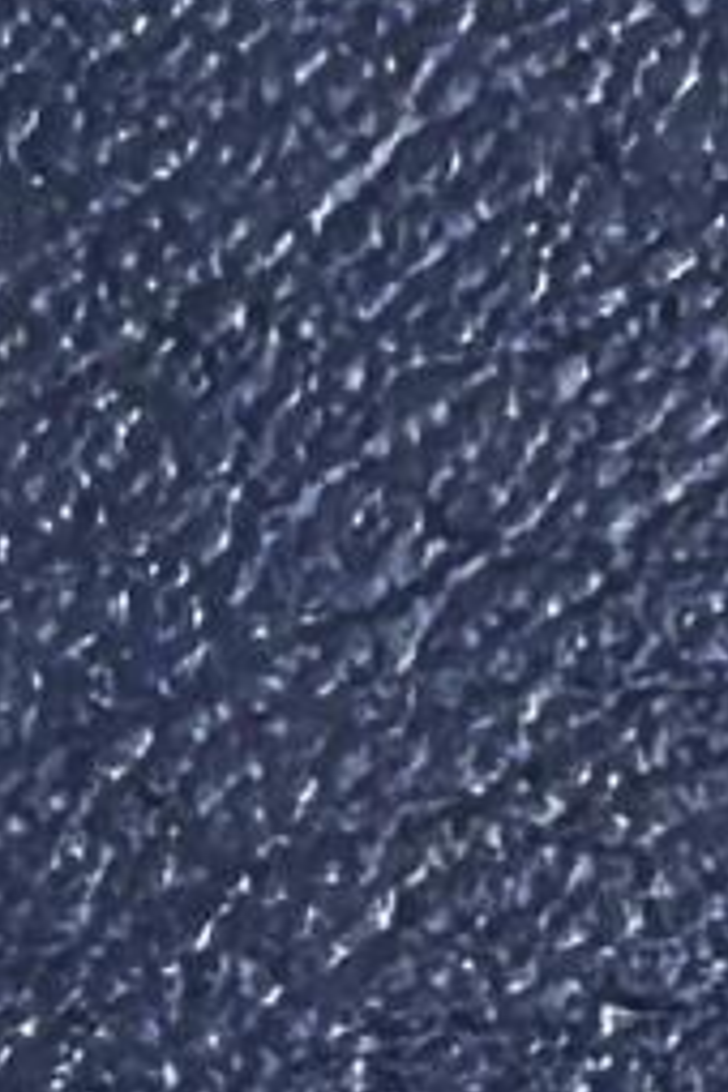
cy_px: 711
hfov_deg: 6.5
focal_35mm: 176
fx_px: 5338
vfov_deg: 11.7
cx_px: 2805
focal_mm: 1.68
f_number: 2.2
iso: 250
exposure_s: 1/33.3
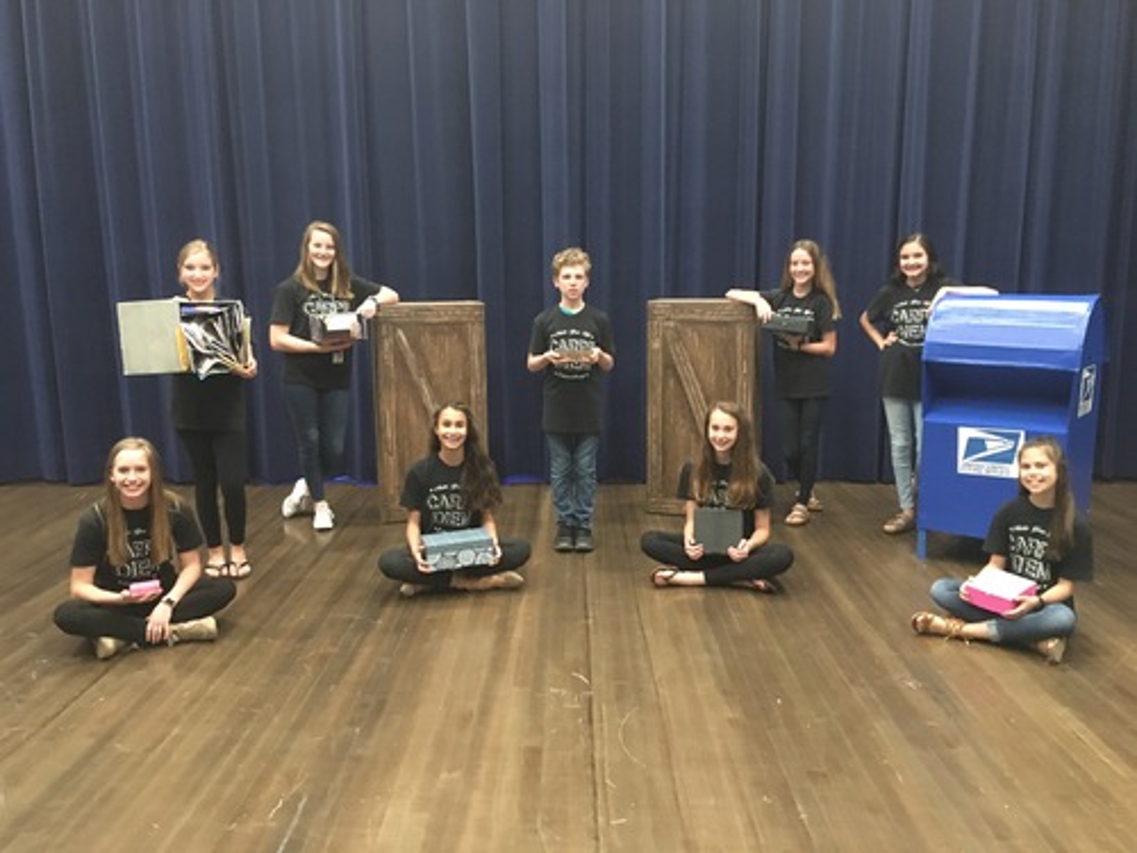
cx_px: 568
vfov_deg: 48.2
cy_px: 426
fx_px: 953
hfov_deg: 61.7
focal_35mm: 29
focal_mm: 4.15
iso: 400
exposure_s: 1/15
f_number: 2.2
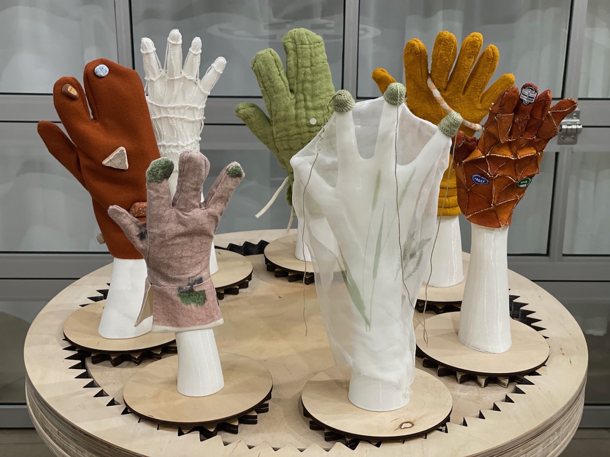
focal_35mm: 52
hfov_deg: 36.8
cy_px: 228
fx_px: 916
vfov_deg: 28.0
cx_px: 305
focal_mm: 6
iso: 160
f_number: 2
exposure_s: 1/120
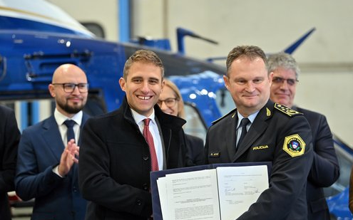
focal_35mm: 139
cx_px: 178
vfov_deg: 9.4
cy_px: 113
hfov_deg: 15.0
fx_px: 1337
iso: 1250
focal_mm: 135
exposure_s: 1/500
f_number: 2.8
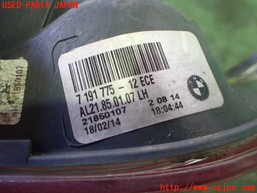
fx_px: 223
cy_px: 96
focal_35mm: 30
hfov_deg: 60.0
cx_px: 128
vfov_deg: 46.8
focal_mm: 5.4
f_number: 2.3
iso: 800
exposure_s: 1/60
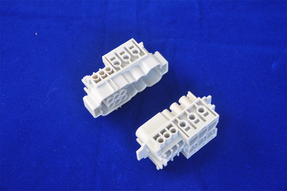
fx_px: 538
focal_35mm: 68
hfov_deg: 29.9
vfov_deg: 20.1
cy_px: 96
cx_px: 144
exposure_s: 1/20
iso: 400
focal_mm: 45
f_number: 4.8
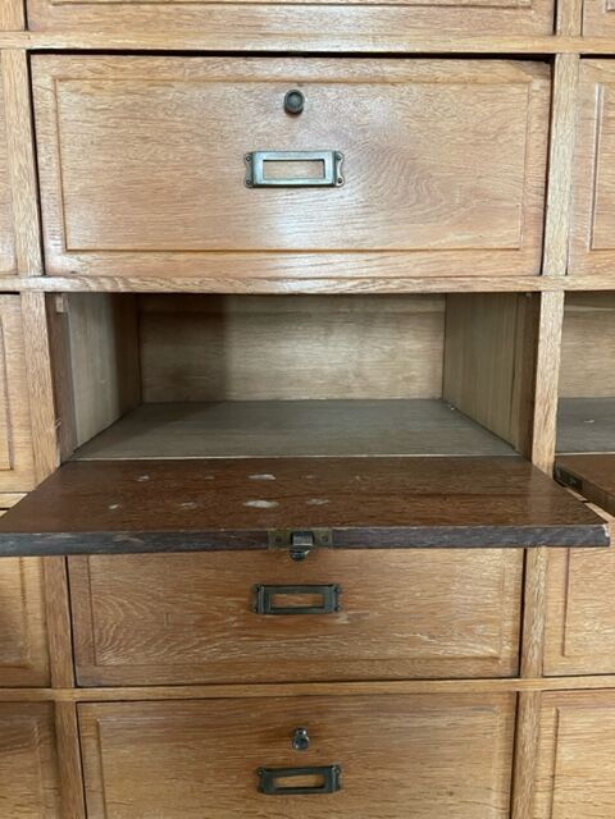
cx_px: 308
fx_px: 616
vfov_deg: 67.3
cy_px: 410
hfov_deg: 53.1
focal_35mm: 26
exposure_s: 1/40
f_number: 1.6
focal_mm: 4.2
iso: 640
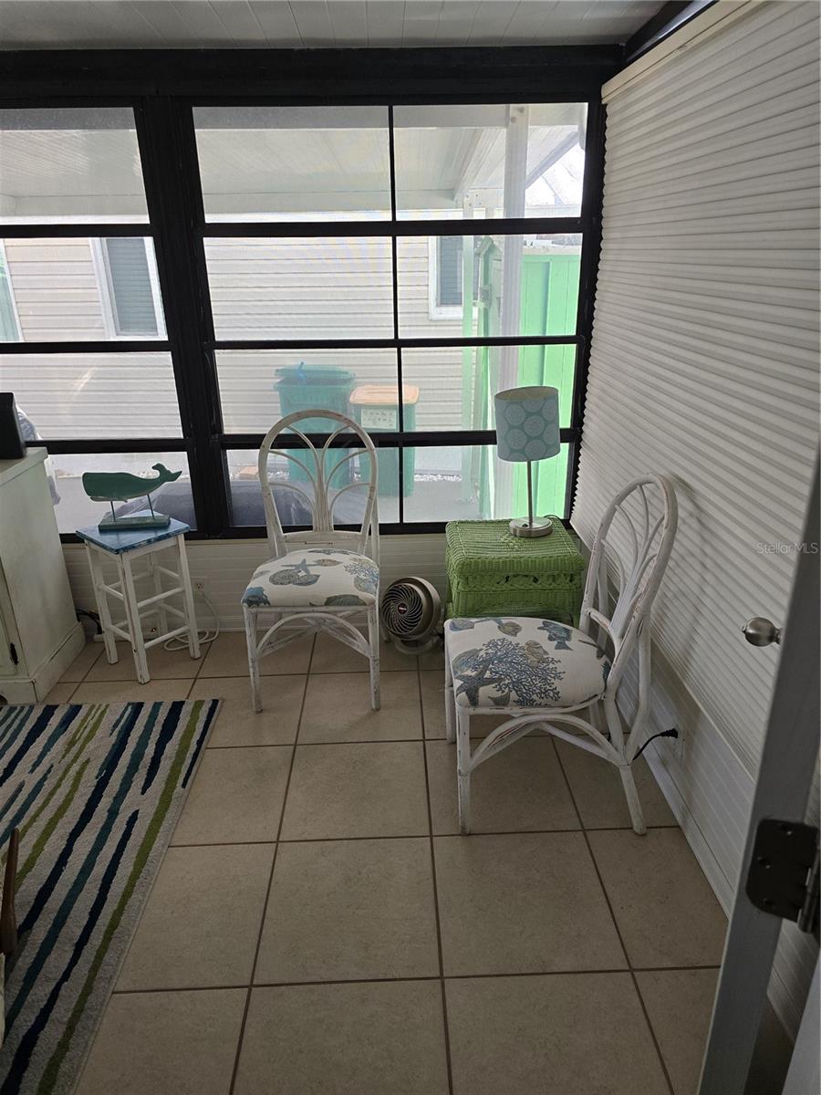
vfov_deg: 73.9
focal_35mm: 23
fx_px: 727
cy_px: 548
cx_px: 410
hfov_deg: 58.9
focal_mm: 6.3
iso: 160
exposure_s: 1/180
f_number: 1.7
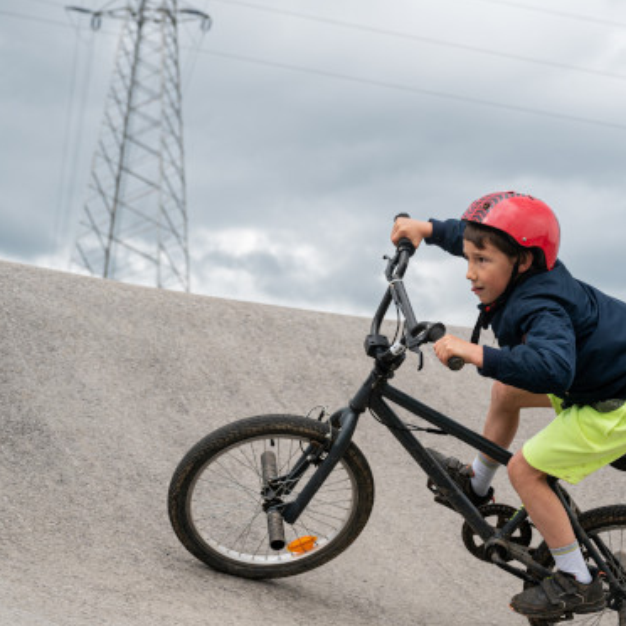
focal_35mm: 73
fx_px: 1494
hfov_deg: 23.3
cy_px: 375
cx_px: 507
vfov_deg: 23.6
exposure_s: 1/1250
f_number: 3.5
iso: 400
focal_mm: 40
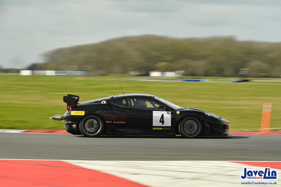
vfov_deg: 8.3
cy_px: 94
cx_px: 140
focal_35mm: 165
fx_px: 1288
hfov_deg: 12.5
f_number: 8
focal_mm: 110
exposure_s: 1/60
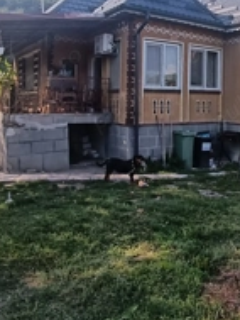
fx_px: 332
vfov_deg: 50.7
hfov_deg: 37.7
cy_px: 117
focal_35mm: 36
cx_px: 205
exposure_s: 1/619
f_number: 2.2
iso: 102
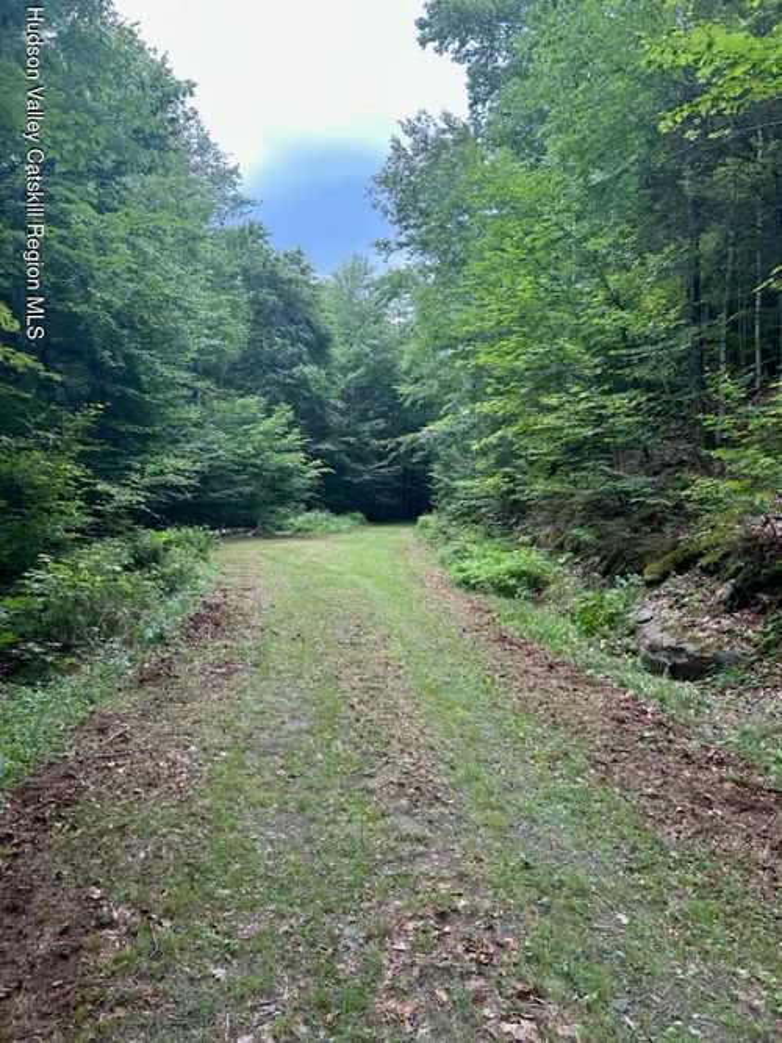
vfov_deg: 67.3
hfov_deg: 53.0
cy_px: 522
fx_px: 783
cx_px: 391
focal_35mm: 26
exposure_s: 1/133
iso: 50
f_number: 1.5
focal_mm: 5.7
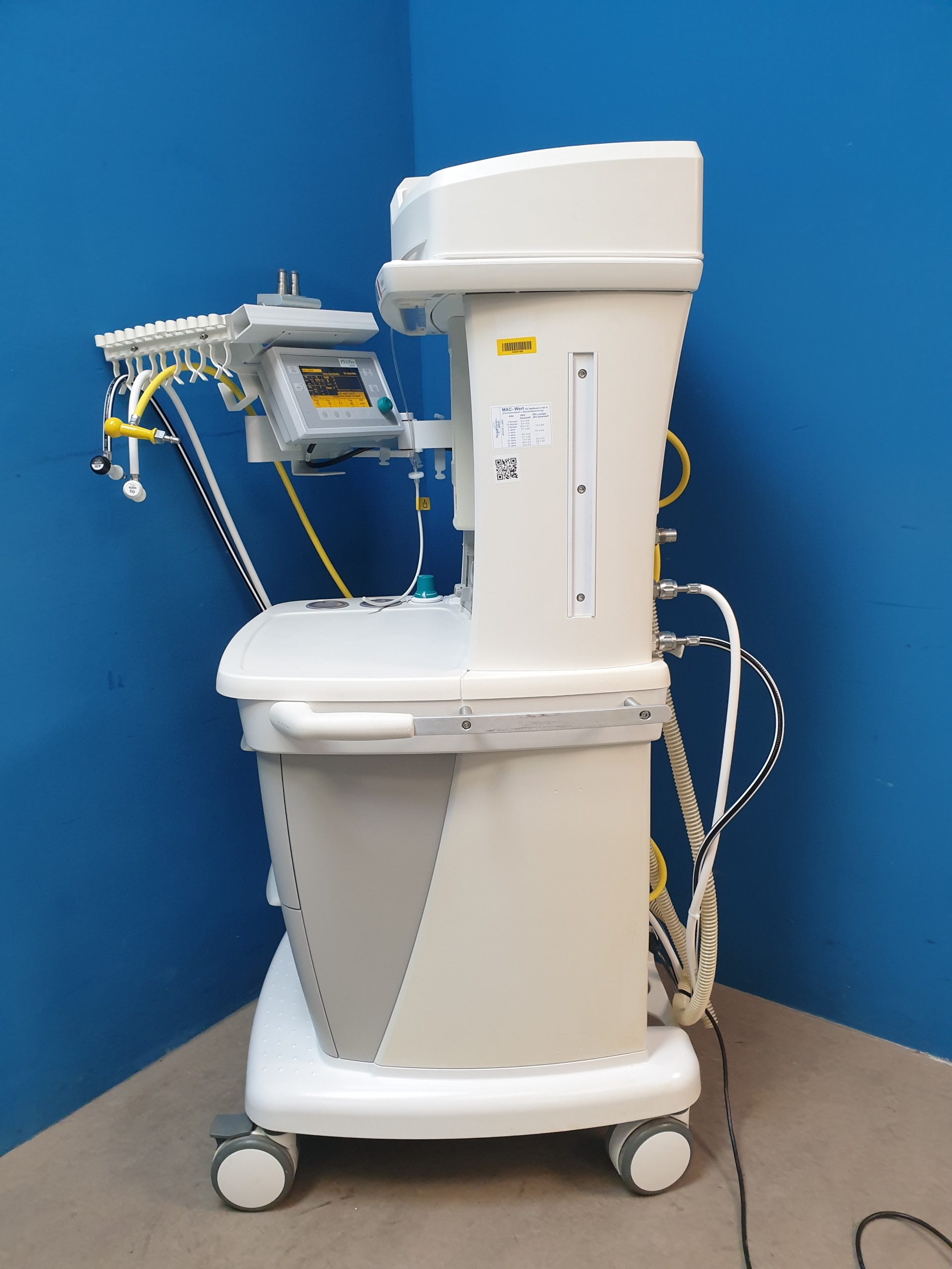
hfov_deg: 53.1
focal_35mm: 26
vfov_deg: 67.3
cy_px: 634
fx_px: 953
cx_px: 476
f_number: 2.4
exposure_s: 1/50
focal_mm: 4.3
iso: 250
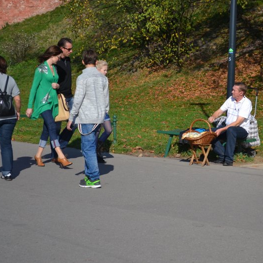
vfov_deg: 16.5
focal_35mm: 106
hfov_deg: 16.4
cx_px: 193
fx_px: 908
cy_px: 131
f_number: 6.3
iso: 400
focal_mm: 55
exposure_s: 1/2000
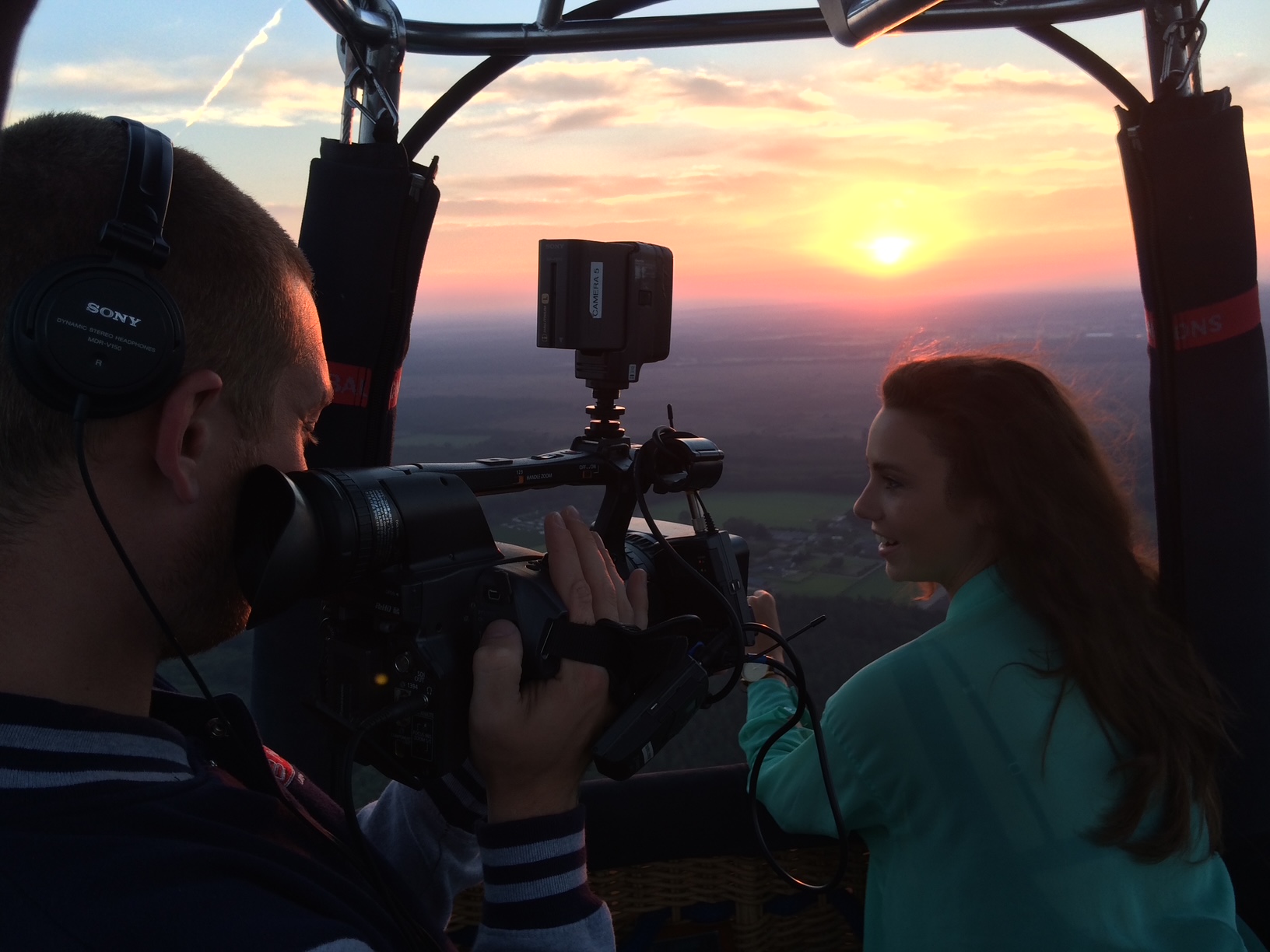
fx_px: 1101
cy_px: 476
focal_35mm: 30
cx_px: 635
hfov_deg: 60.0
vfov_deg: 46.8
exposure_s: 1/122
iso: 32
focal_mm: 4.12
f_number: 2.2
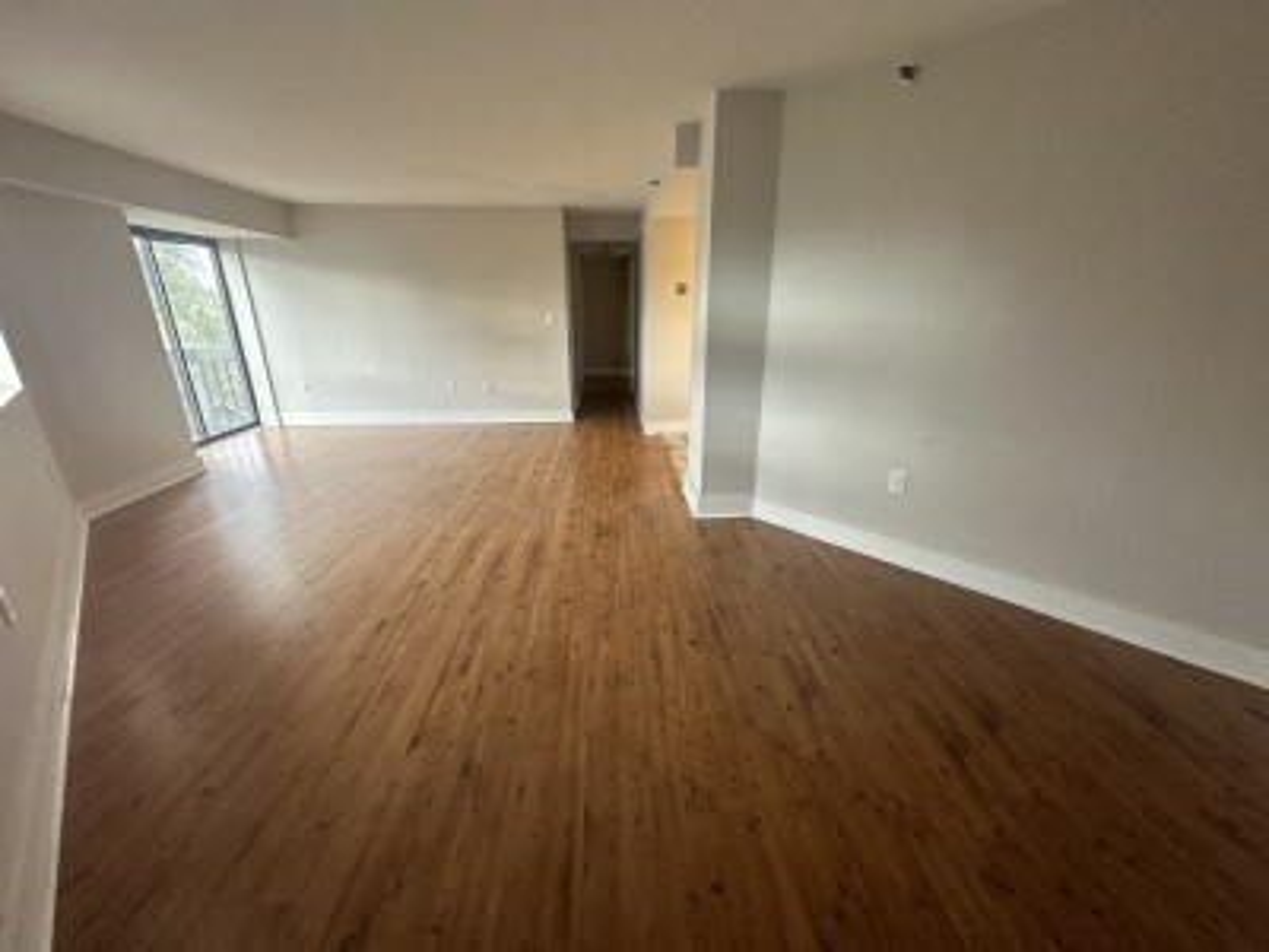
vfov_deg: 85.7
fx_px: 513
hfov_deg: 102.1
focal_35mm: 14
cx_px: 634
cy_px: 476
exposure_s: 1/60
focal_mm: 2.22
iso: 200
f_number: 2.2
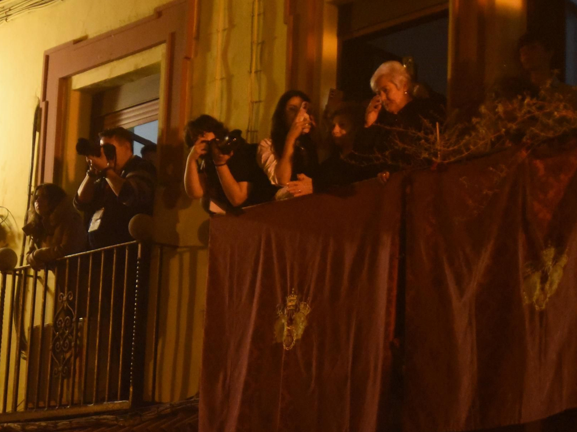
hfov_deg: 16.3
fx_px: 2017
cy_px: 150
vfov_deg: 12.2
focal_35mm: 121
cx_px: 336
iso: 12800
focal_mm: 78
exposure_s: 1/125
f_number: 5.6
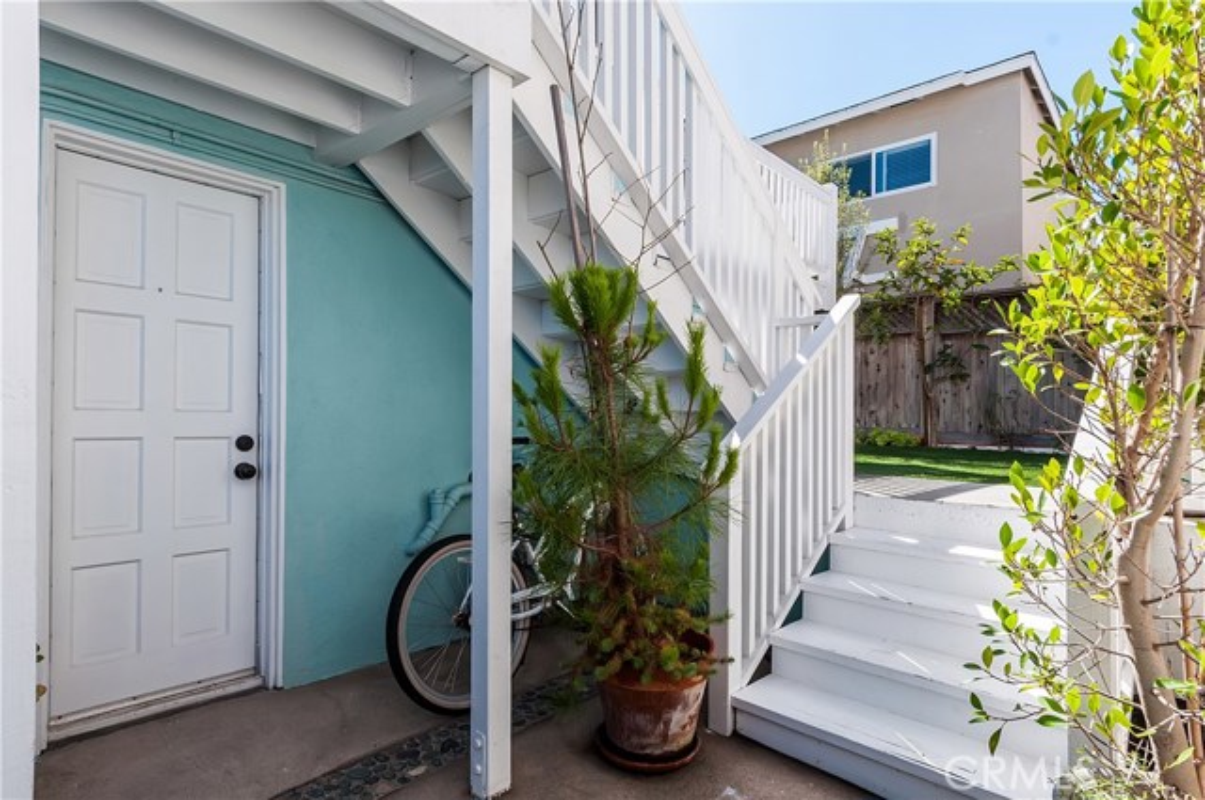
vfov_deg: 67.2
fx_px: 602
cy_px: 400
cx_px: 602
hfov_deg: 90.1
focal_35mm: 18
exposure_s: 1/125
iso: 200
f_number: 13
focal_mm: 12
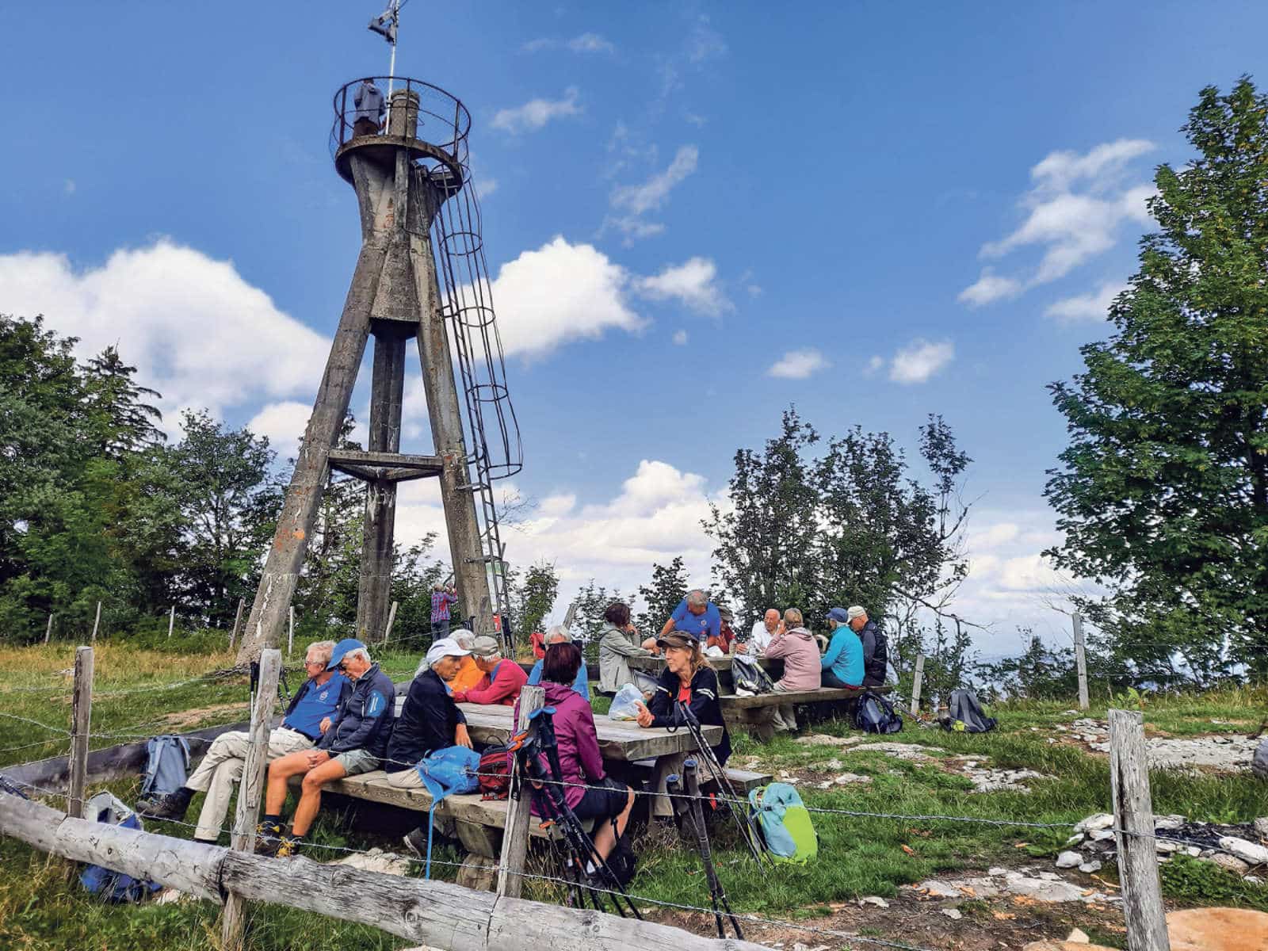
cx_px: 634
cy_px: 476
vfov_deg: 54.9
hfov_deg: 69.4
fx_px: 916
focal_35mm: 25
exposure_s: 1/657
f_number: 2
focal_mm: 4.6
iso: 32
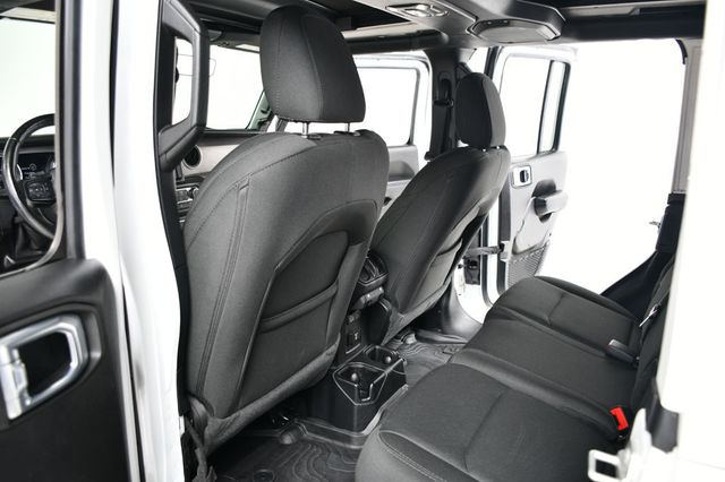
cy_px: 241
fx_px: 543
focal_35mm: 27
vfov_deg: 47.9
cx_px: 362
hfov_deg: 67.4
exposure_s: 1/160
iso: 100
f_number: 3.5
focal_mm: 18
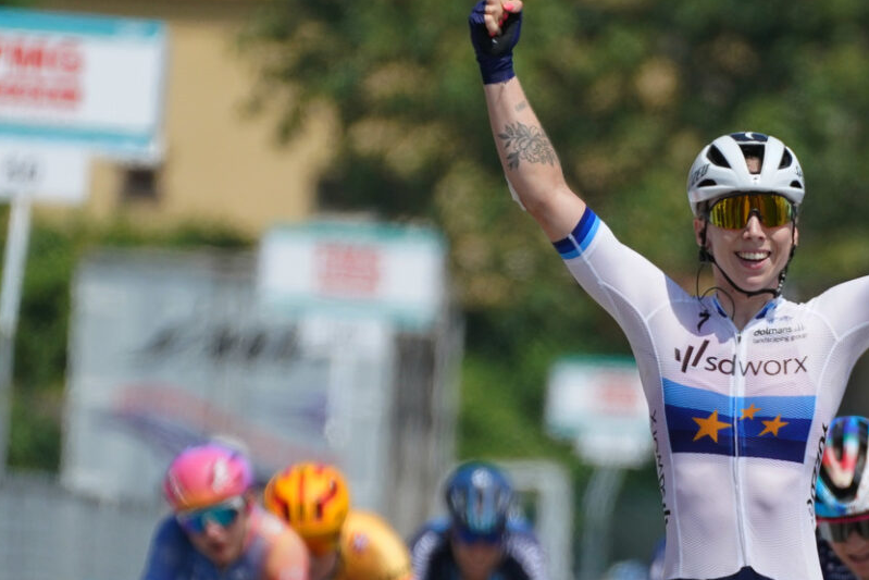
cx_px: 822
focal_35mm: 961
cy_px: 346
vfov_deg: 1.4
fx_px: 23200
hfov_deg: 2.1
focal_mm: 400
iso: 640
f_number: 5.6
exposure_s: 1/3200
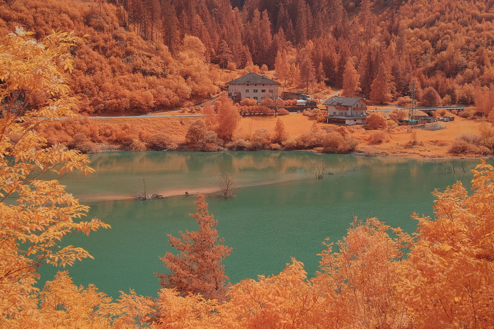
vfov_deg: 27.5
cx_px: 244
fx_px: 672
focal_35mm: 49
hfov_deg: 40.3
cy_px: 156
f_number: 4.5
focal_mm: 24.9
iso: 800
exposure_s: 1/800
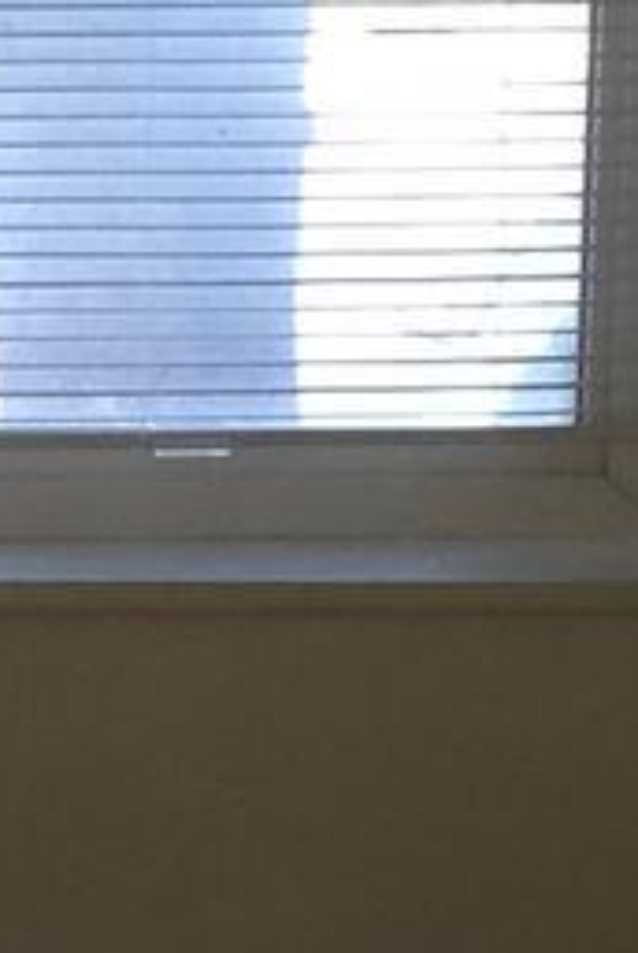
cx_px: -230
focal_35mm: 240
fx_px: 6362
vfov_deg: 8.6
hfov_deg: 5.7
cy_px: 753
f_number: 2.2
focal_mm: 4.15
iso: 32
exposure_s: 1/15
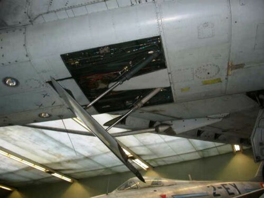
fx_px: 290
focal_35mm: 38
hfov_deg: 49.0
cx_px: 132
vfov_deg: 37.7
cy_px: 99
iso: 100
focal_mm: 7.85
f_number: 2.6
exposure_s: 1/30
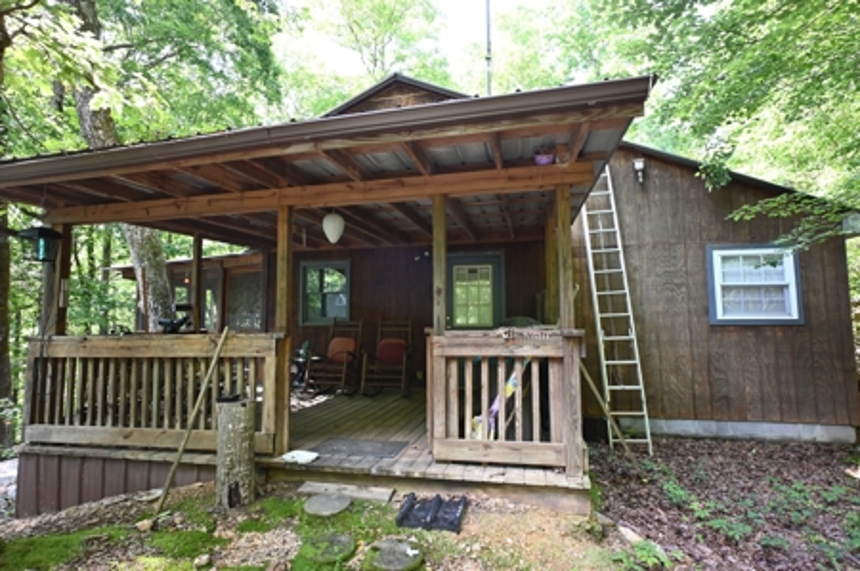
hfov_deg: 90.1
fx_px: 430
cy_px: 286
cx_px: 430
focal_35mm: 18
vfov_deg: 67.3
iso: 450
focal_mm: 12
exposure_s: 1/125
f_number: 3.5
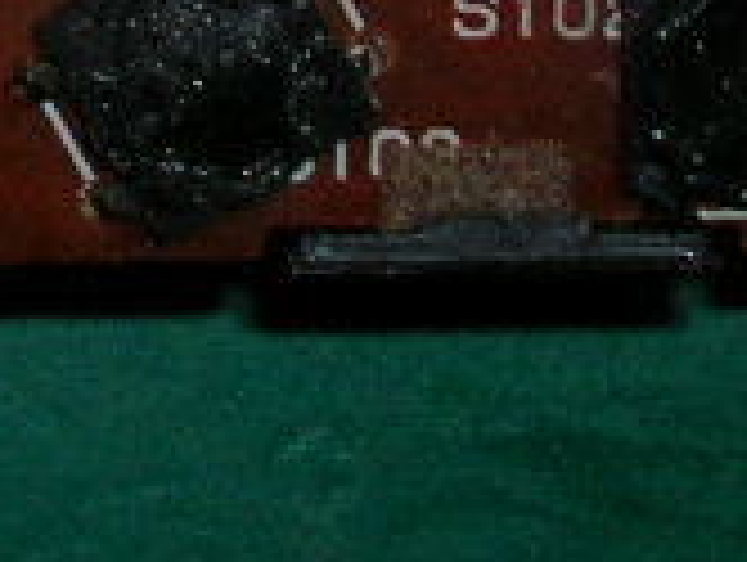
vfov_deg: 4.7
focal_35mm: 308
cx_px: -837
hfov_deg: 6.2
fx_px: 6656
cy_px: -1012
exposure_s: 1/60.1
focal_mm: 8.4
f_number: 5.6
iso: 50
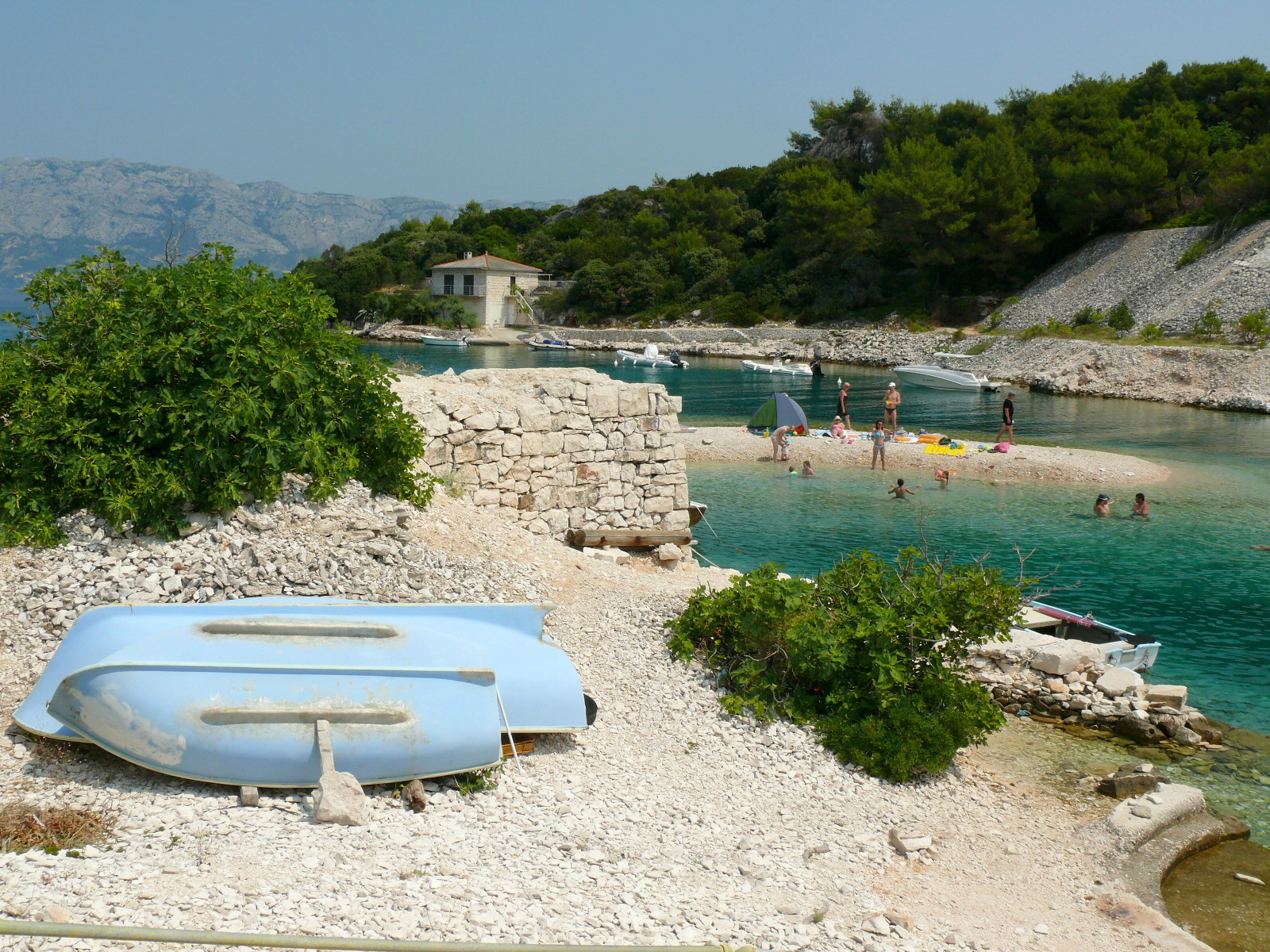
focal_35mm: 35
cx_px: 635
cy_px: 476
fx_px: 1284
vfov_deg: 40.7
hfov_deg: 52.6
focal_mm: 7.4
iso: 100
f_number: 5.6
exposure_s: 1/250
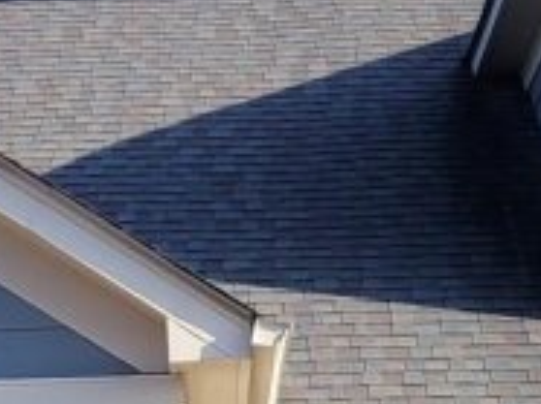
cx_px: 76
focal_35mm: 168
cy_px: 654
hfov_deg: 11.7
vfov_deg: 8.6
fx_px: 2622
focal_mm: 5.4
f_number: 1.8
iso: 40
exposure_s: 1/1272
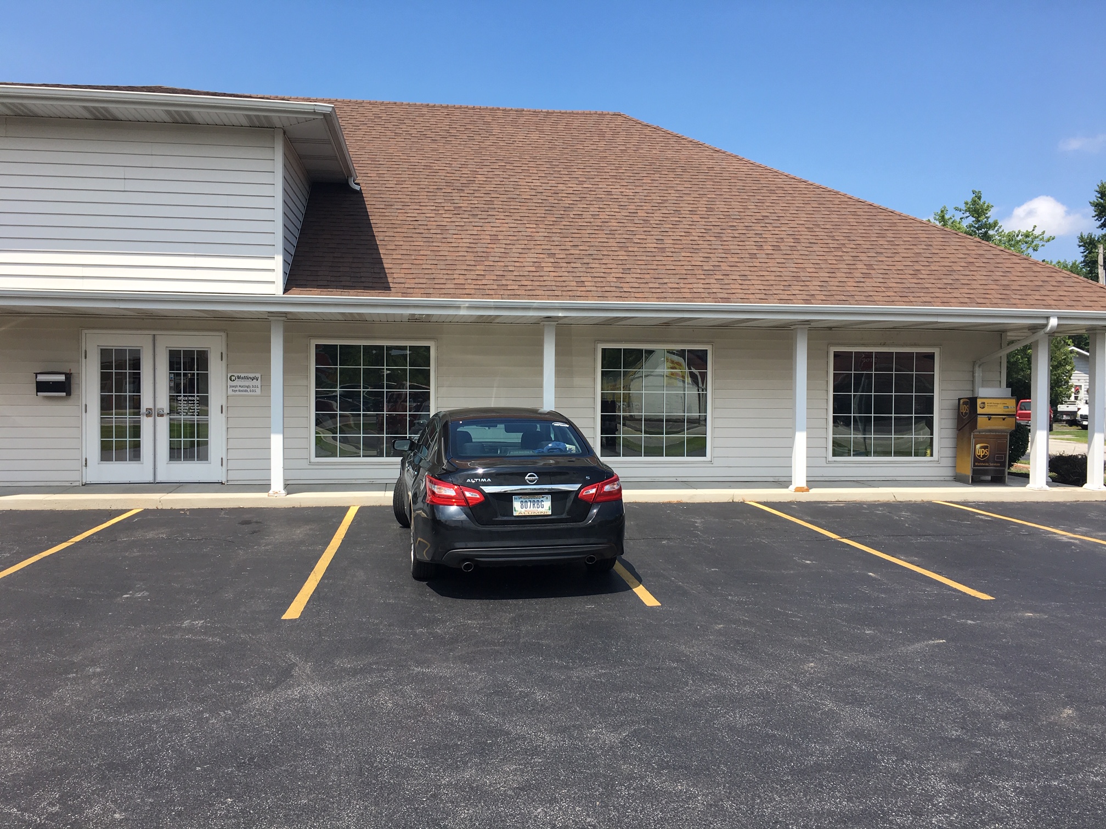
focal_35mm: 29
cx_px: 553
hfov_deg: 61.7
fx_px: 927
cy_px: 414
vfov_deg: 48.2
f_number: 2.2
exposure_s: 1/1282
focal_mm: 4.15
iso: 25
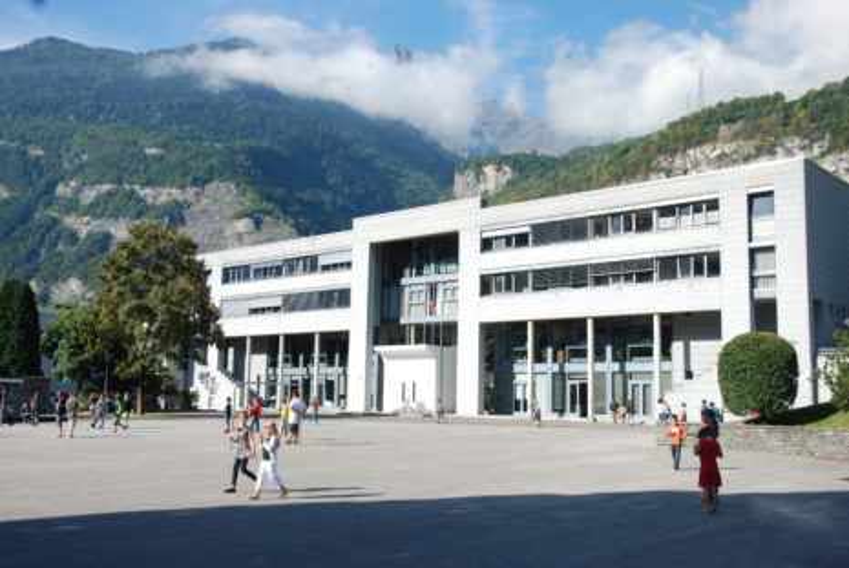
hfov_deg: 51.2
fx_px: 885
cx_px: 424
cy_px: 284
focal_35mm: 38
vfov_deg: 35.6
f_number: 8
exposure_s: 1/250
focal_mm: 25
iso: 100
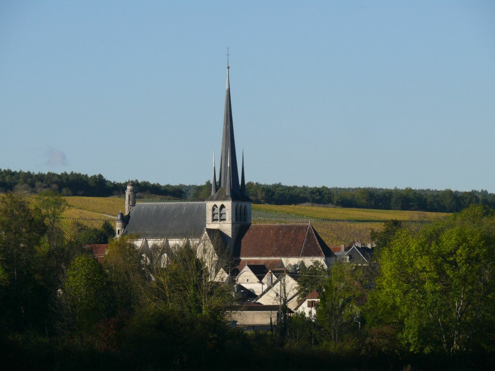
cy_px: 186
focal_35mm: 280
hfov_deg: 7.1
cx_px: 248
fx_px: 4004
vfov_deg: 5.3
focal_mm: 59.2
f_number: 6.3
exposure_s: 1/400
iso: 100
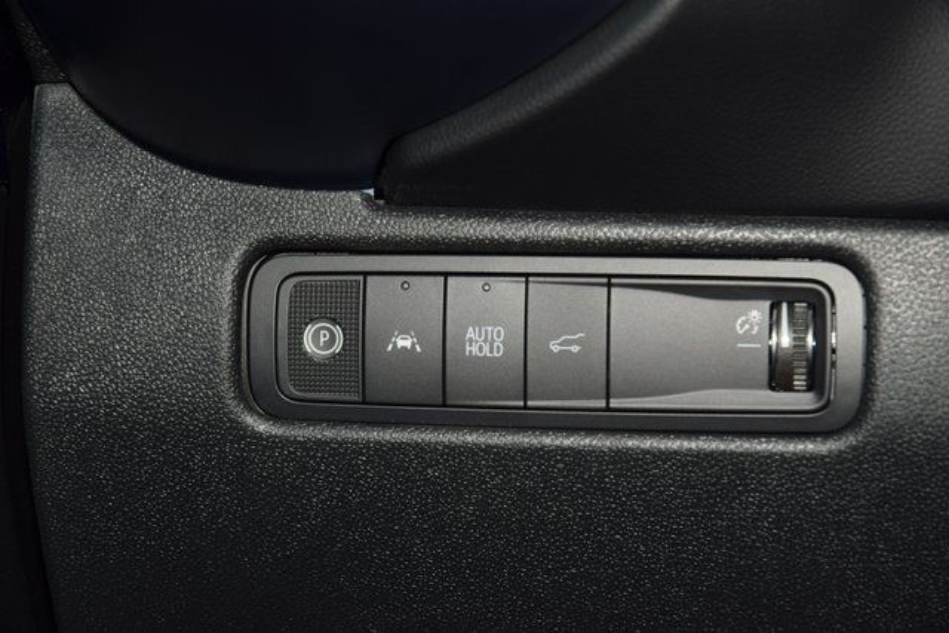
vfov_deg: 13.0
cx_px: 474
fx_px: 2768
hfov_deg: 19.5
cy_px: 316
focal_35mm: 105
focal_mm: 70
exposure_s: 1/125
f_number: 8
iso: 100
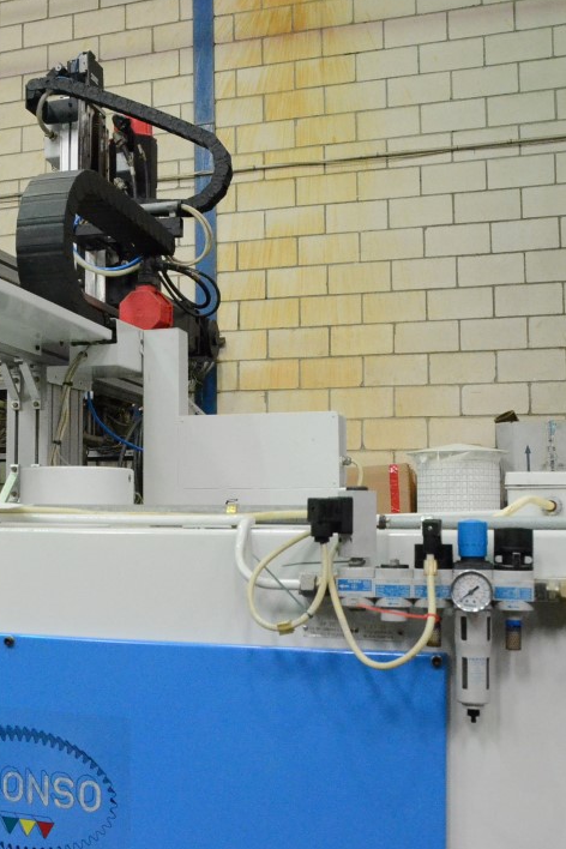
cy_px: 426
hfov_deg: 28.2
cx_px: 58
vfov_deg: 42.7
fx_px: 1085
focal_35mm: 46
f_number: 8
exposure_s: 1/250
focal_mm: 20
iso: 6400
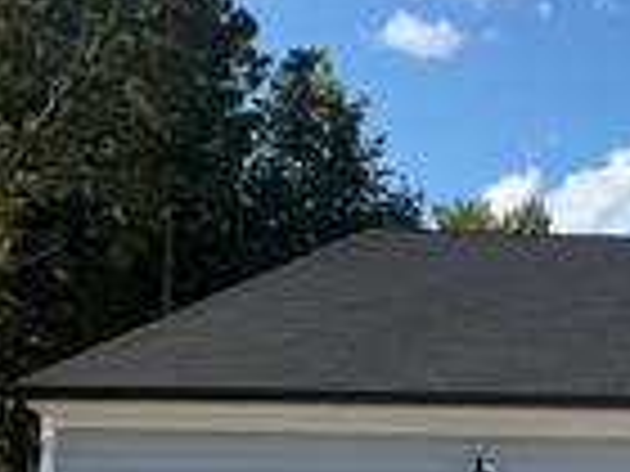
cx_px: 832
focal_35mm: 86
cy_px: 528
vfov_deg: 16.6
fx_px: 1565
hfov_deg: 20.6
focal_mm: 6.76
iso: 80
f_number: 1.78
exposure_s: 1/2907
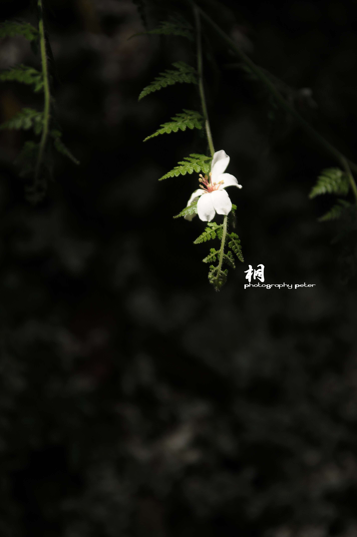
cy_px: 268
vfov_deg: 24.6
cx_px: 178
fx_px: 1230
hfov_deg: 16.5
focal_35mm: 82
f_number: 2.8
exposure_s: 1/1250
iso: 200
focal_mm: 55
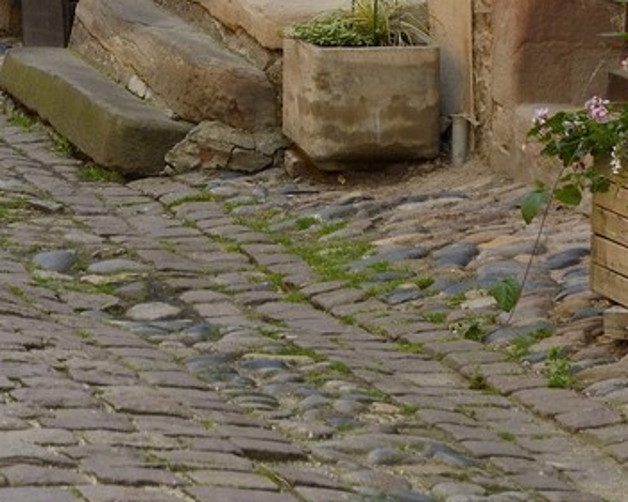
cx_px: -41
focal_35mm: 235
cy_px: -502
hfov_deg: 8.2
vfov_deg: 6.4
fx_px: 4369
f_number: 5.6
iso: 200
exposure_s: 1/250
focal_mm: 55
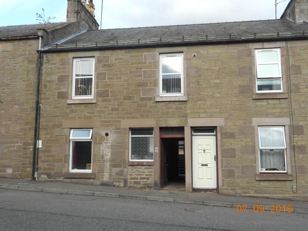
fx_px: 303
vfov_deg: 41.8
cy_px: 116
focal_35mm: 34
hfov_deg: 54.0
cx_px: 154
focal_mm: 6
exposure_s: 1/80
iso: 80
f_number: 4.2
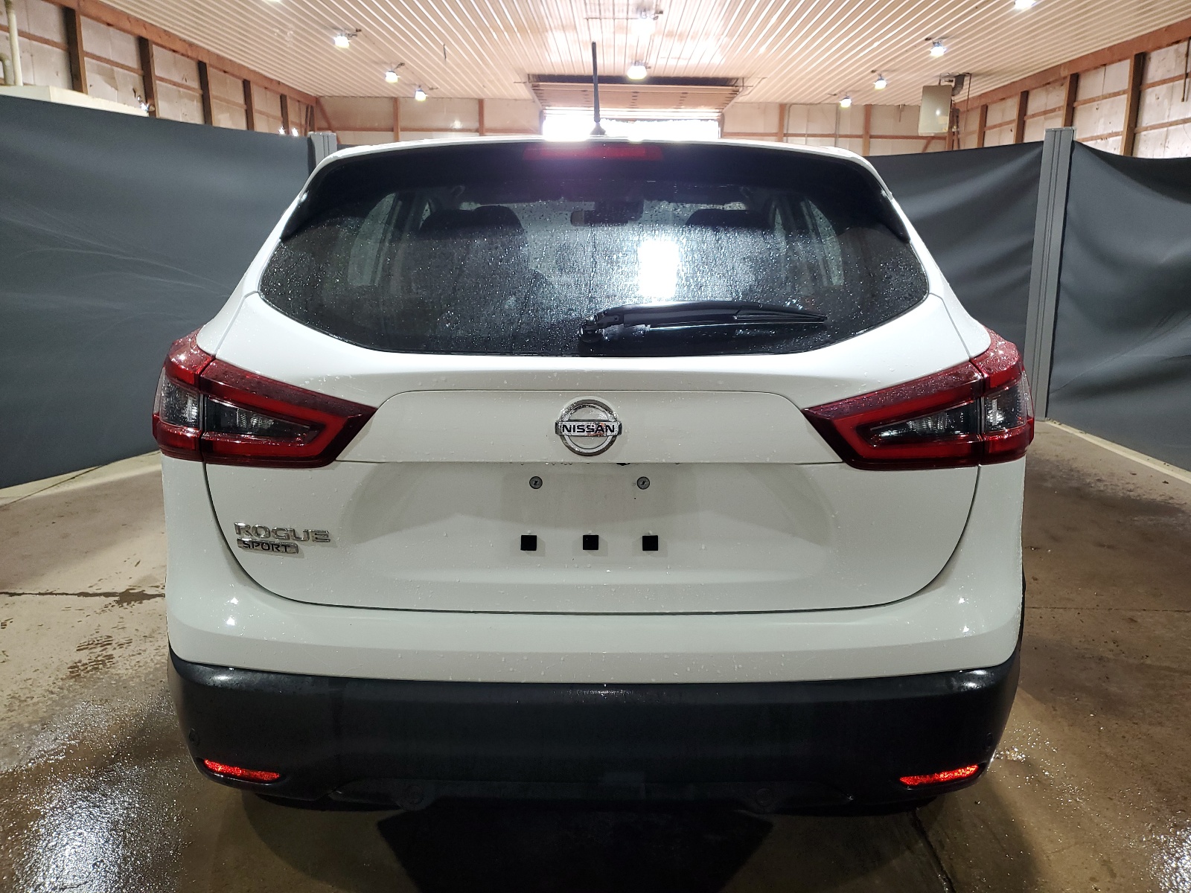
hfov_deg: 67.3
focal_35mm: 26
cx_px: 596
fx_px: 895
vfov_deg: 53.1
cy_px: 446
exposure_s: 1/60.2
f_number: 1.5
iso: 75
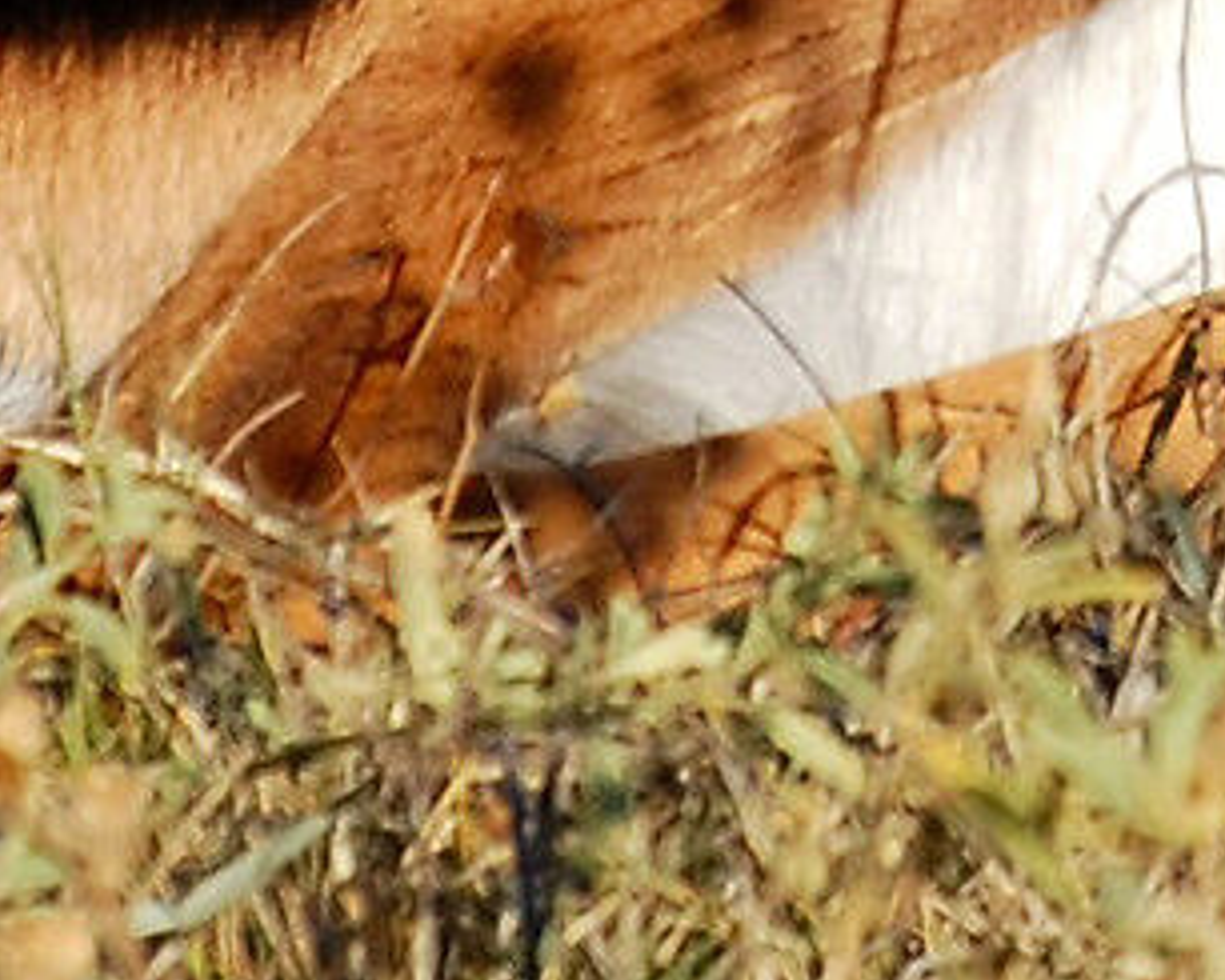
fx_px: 65921
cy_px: -1776
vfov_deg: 0.9
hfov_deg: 1.1
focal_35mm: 1818
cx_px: 2494
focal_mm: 165
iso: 200
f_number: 11
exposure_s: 1/250
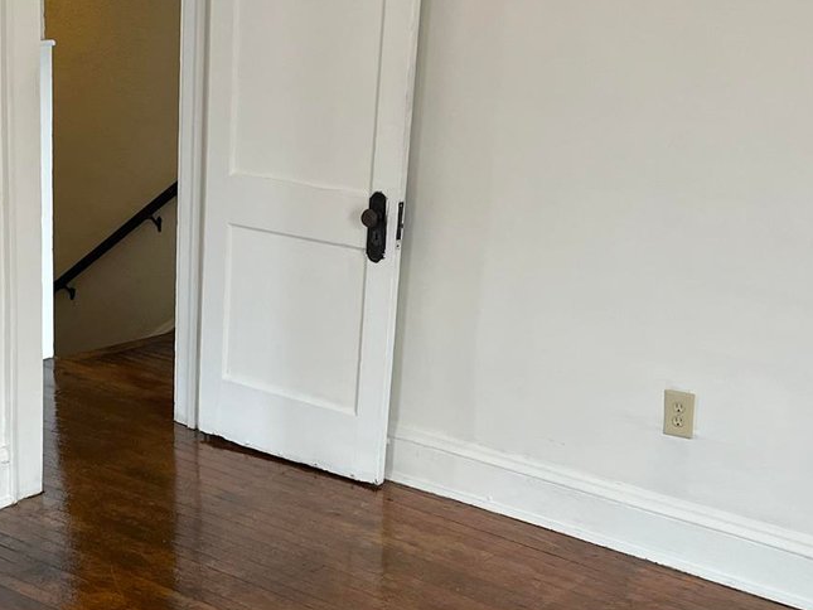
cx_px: 207
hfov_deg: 31.1
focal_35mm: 61
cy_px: 348
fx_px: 1433
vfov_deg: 24.0
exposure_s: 1/120
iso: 100
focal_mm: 5.1
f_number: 1.6
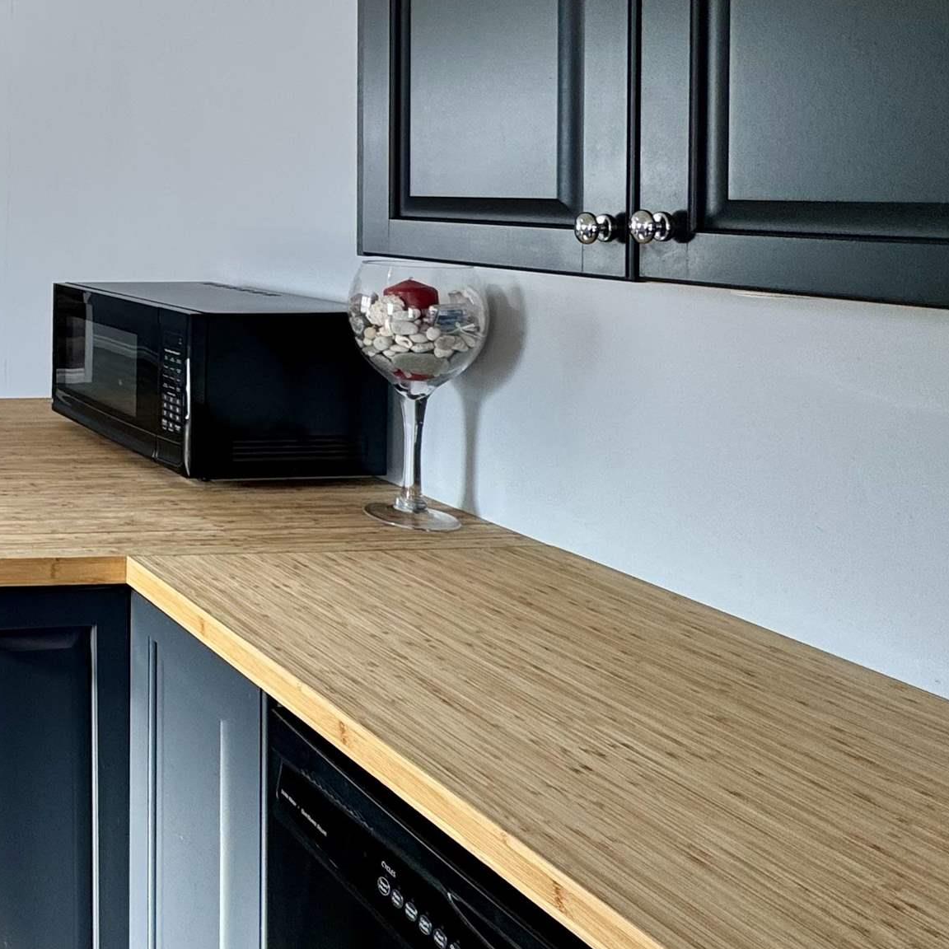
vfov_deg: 47.1
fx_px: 1024
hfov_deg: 34.4
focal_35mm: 33
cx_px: -297
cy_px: 191
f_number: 2.2
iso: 40
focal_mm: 2.22
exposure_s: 1/131
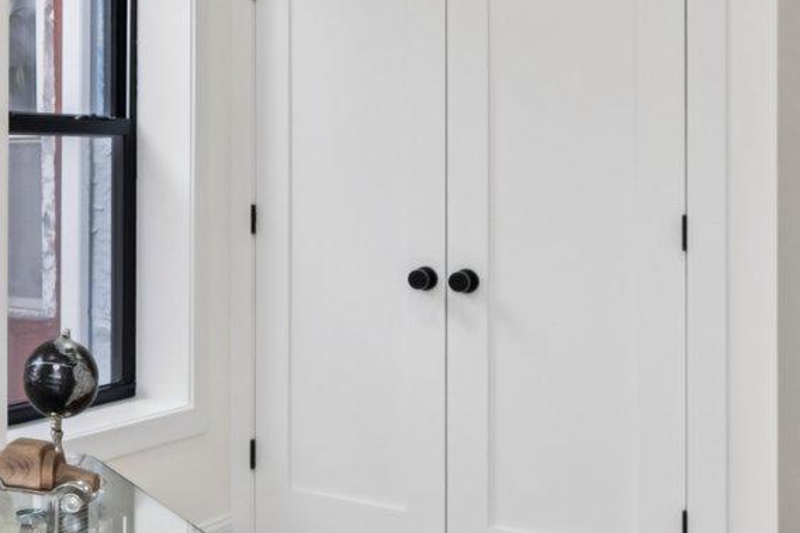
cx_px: 13
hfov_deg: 33.9
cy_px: 185
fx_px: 1200
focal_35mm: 54
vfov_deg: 24.9
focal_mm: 10
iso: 250
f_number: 8
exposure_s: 1/13
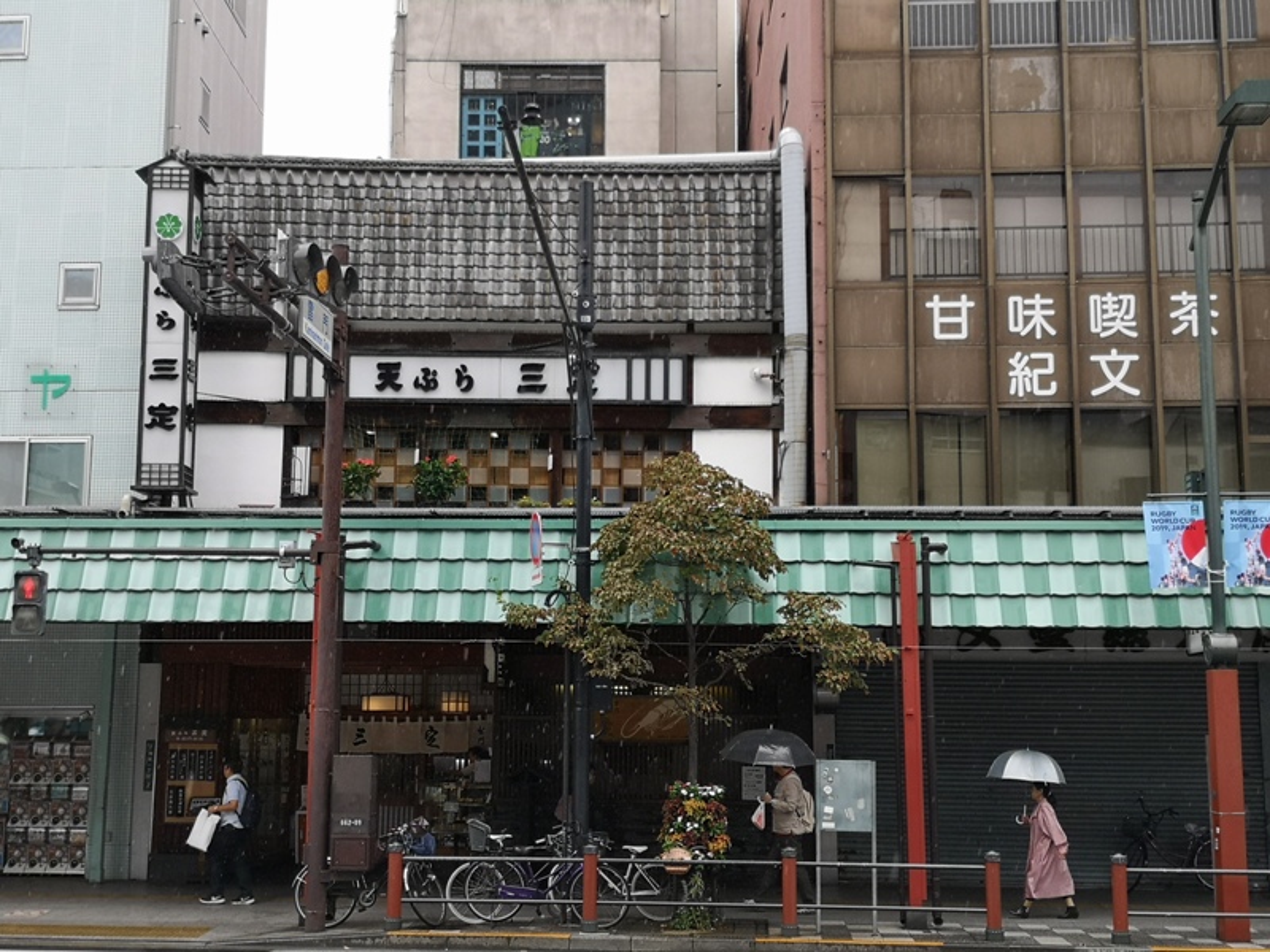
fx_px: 1688
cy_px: 476
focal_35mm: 46
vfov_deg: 31.5
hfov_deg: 41.2
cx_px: 635
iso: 50
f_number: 1.8
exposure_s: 1/538
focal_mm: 3.95
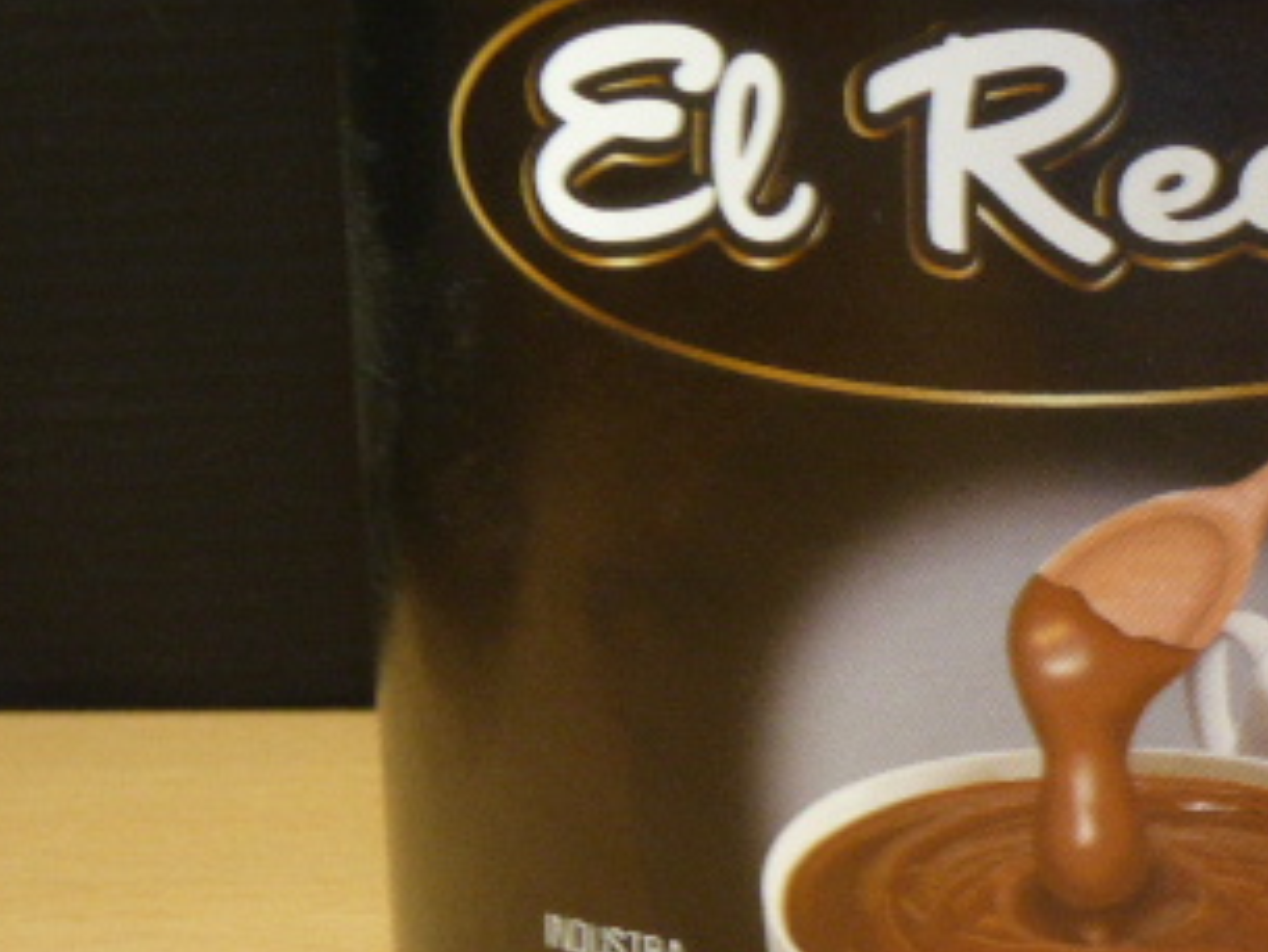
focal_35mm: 132
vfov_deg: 11.2
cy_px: 491
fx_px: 4837
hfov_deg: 14.7
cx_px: 1268
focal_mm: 11.21
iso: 400
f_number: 5.6
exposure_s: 1/15
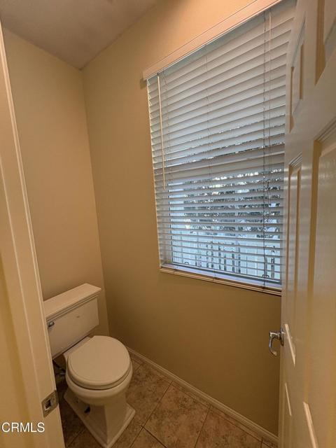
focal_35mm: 14
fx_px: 181
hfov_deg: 85.7
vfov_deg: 102.1
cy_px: 224
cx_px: 168
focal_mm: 2.22
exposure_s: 1/120
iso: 160
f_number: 2.2
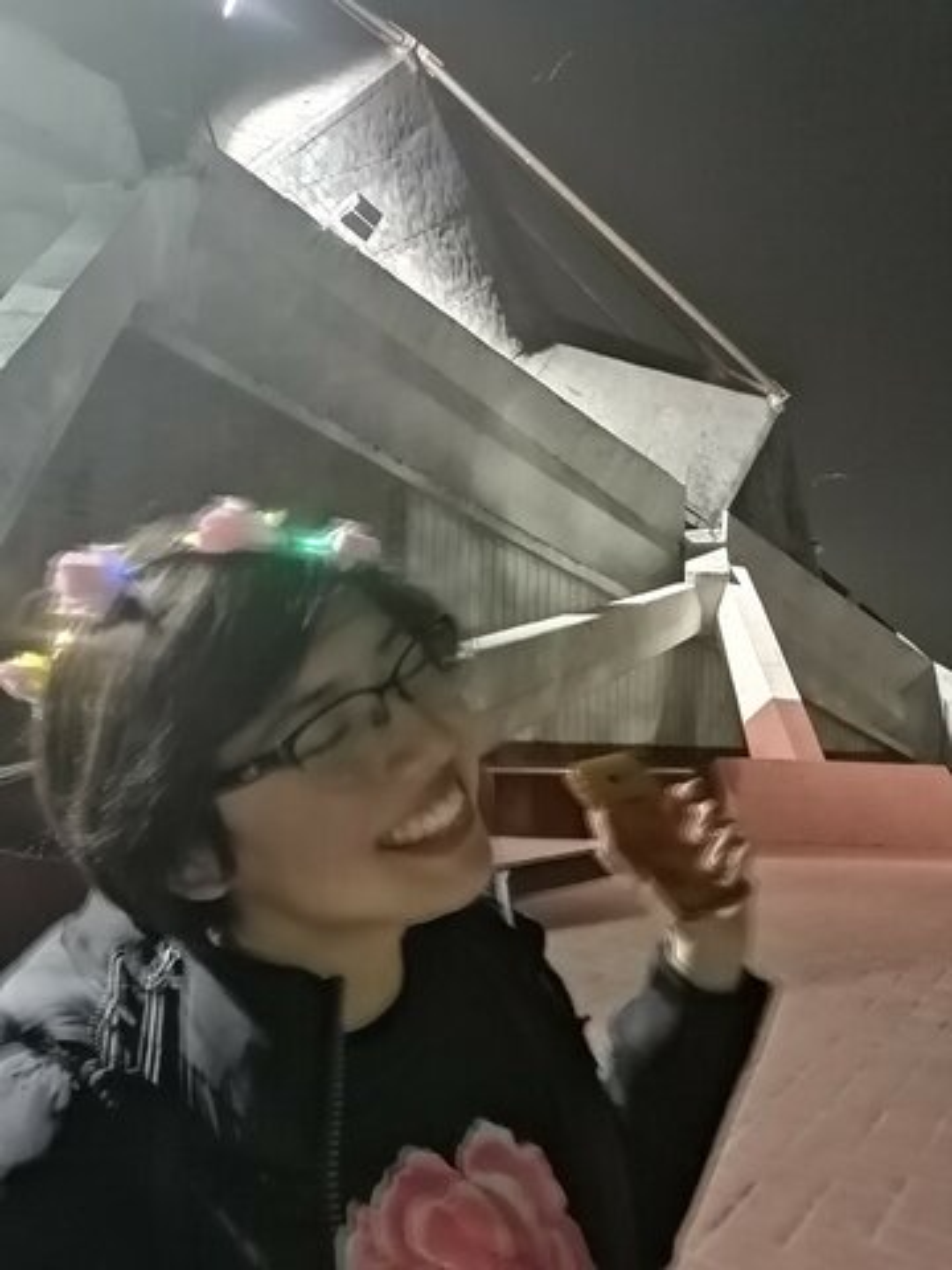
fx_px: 990
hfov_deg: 51.4
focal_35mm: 27
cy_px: 635
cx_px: 476
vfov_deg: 65.3
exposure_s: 4
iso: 640
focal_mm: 3.62
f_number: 1.8
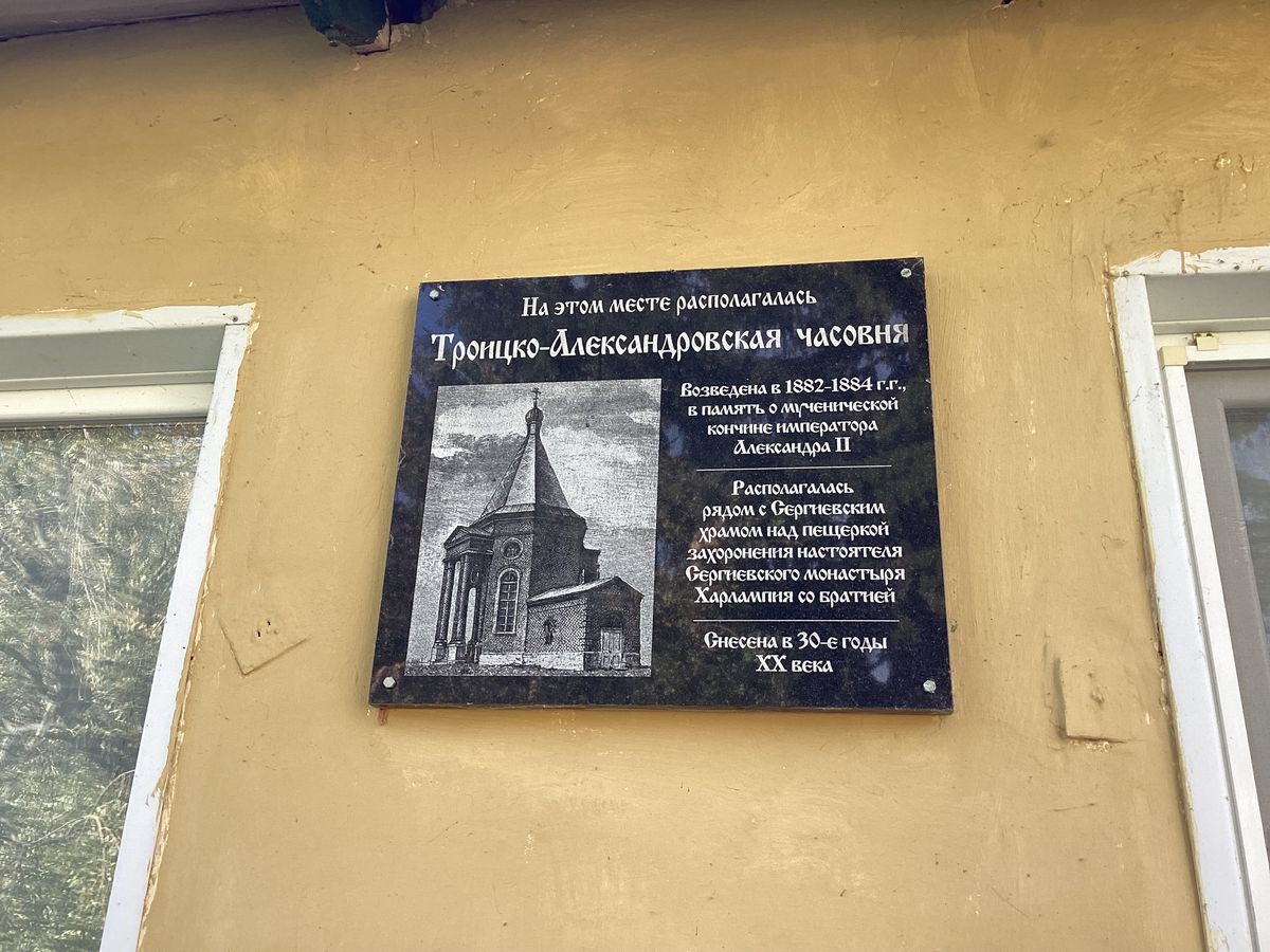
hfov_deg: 58.4
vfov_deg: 45.4
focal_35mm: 31
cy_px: 476
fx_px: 1137
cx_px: 635
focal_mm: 3.3
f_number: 2.4
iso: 32
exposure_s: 1/120
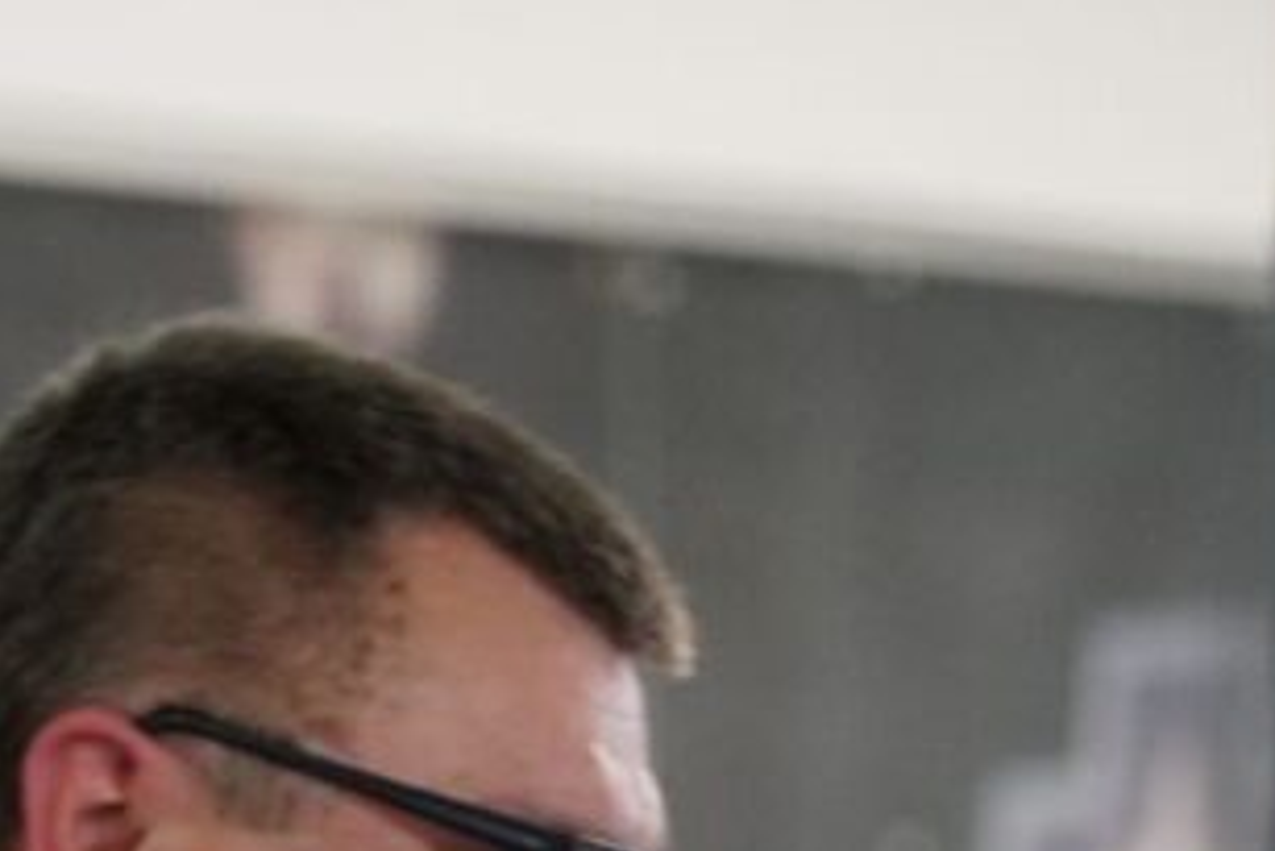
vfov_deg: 2.6
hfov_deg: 3.9
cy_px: 1333
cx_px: -141
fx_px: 18566
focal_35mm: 524
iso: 2000
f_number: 4
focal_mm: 105
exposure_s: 1/80
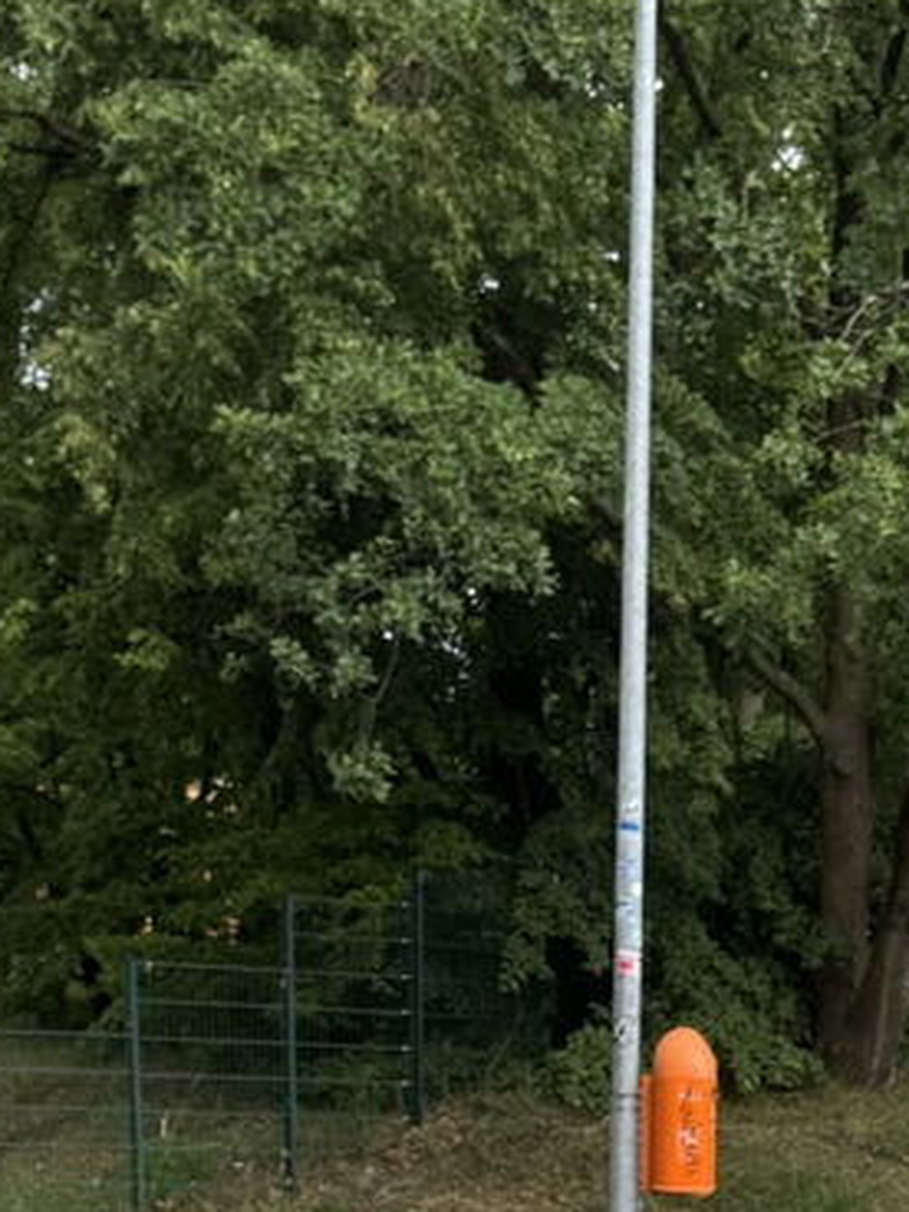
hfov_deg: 16.5
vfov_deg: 18.4
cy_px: 2024
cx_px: 692
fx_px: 3116
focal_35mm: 89
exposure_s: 1/938
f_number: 1.78
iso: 80
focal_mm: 6.76
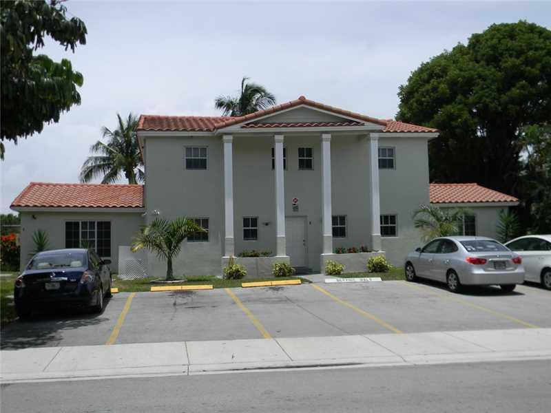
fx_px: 573
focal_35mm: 36
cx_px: 276
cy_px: 206
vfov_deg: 39.7
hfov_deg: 51.4
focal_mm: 6.4
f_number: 7.4
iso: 80
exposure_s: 1/387
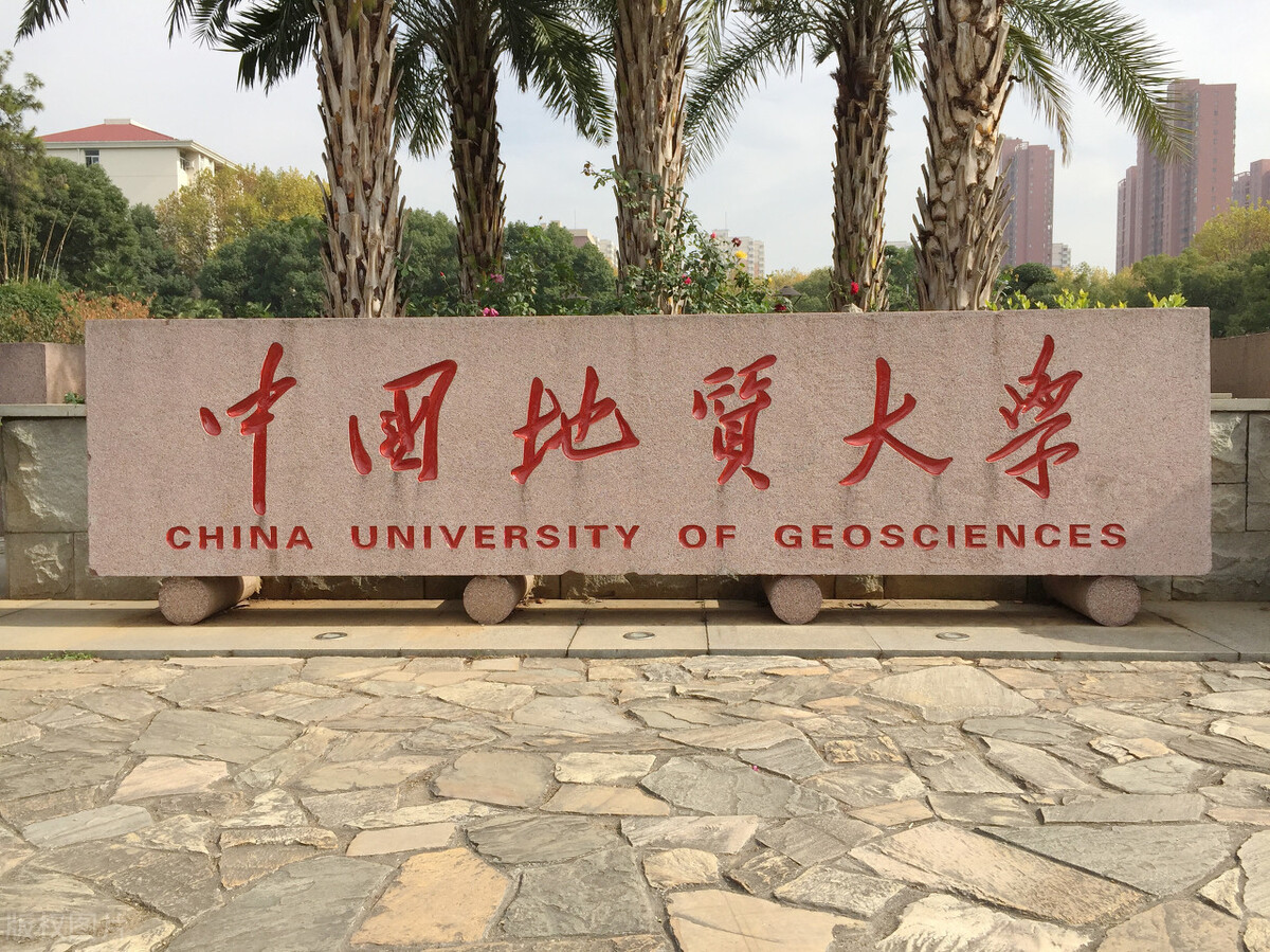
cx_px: 635
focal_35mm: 29
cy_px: 476
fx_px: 1064
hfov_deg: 61.7
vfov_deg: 48.2
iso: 32
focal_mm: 4.15
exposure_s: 1/1980
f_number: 2.2
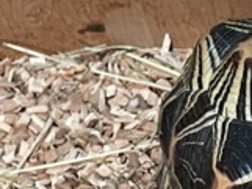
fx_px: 1173
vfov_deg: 8.2
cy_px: 515
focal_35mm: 161
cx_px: 449
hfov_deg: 11.4
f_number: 1.6
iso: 200
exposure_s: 1/50
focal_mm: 4.2
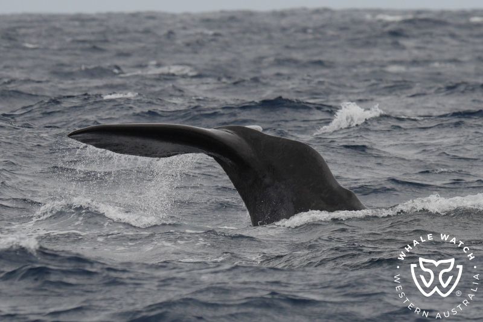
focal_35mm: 308
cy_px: 161
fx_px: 4131
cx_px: 242
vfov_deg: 4.5
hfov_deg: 6.7
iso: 500
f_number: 5.6
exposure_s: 1/8000
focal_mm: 308
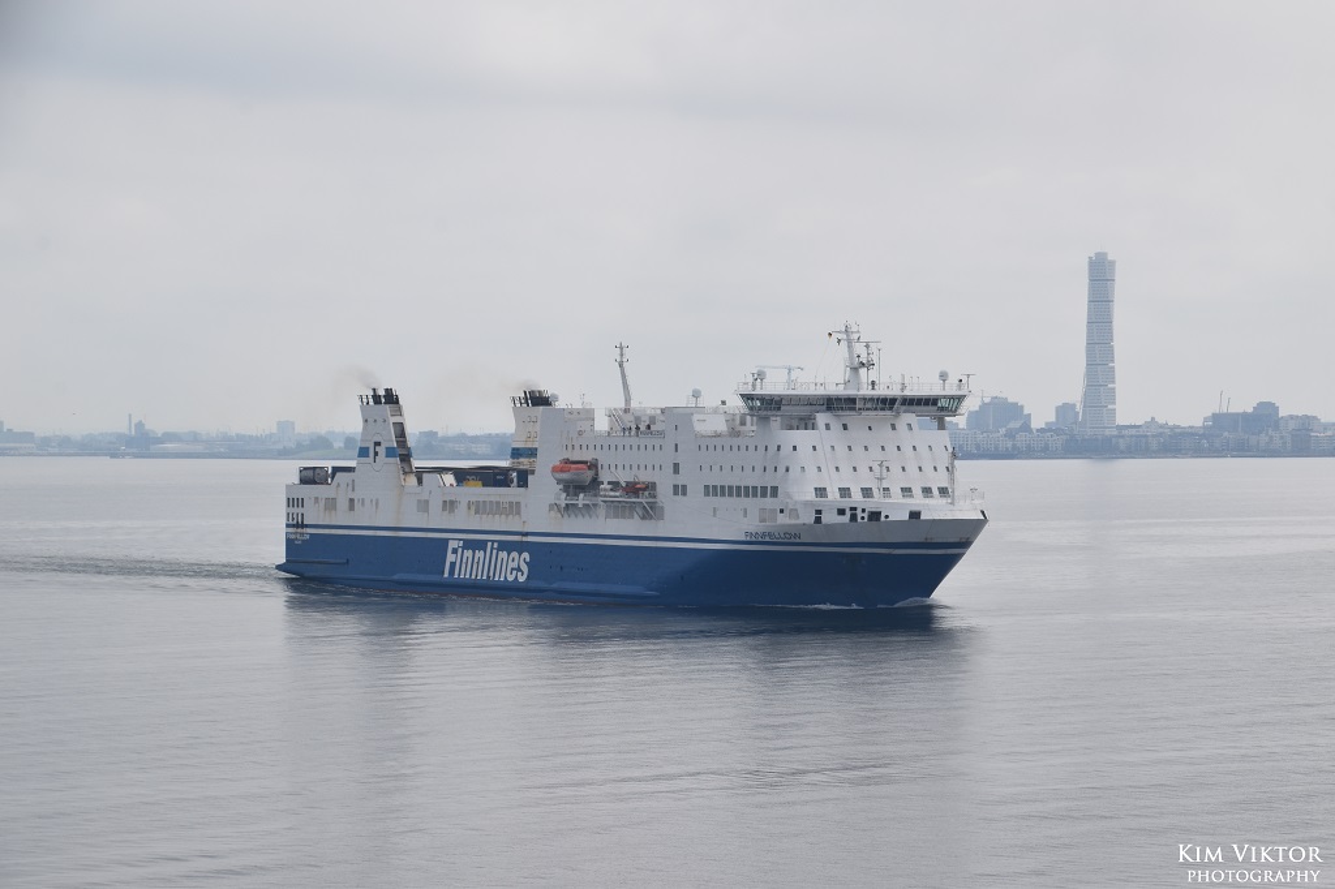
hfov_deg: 16.1
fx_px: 4726
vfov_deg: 10.7
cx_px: 668
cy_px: 444
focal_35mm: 128
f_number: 11
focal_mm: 85
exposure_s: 1/500
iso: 200
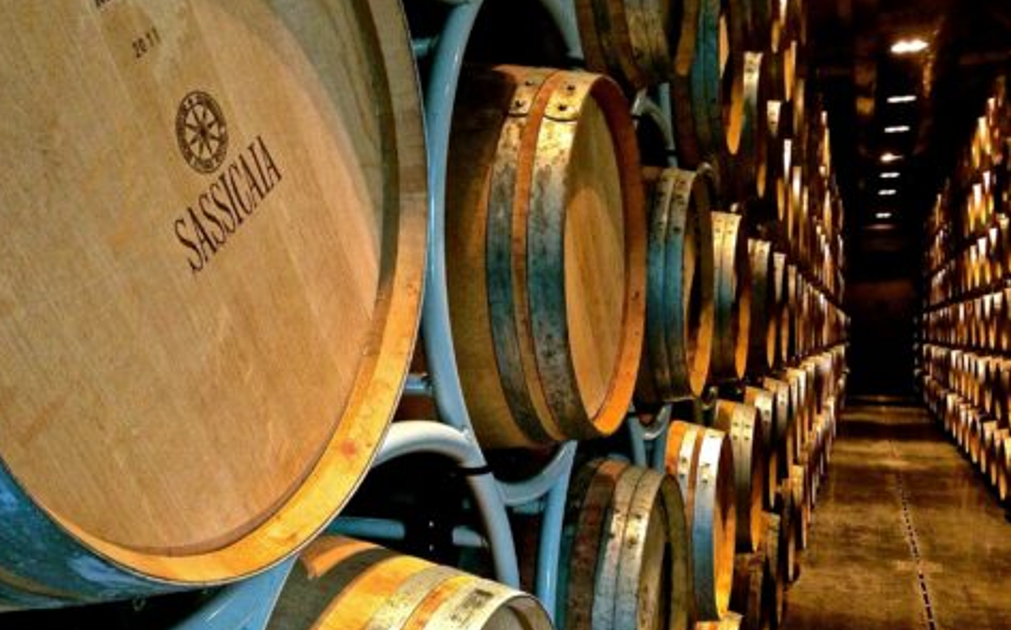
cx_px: 479
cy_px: 328
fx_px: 1019
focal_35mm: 37
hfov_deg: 52.8
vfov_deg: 34.4
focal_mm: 4.13
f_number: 2.4
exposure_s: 1/15
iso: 500
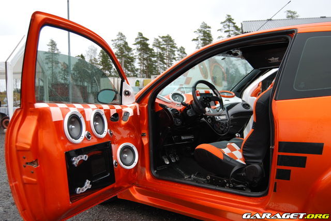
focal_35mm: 39
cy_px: 110
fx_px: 359
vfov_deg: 34.3
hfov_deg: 49.5
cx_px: 166
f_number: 5
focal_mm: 26
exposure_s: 1/100
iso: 100
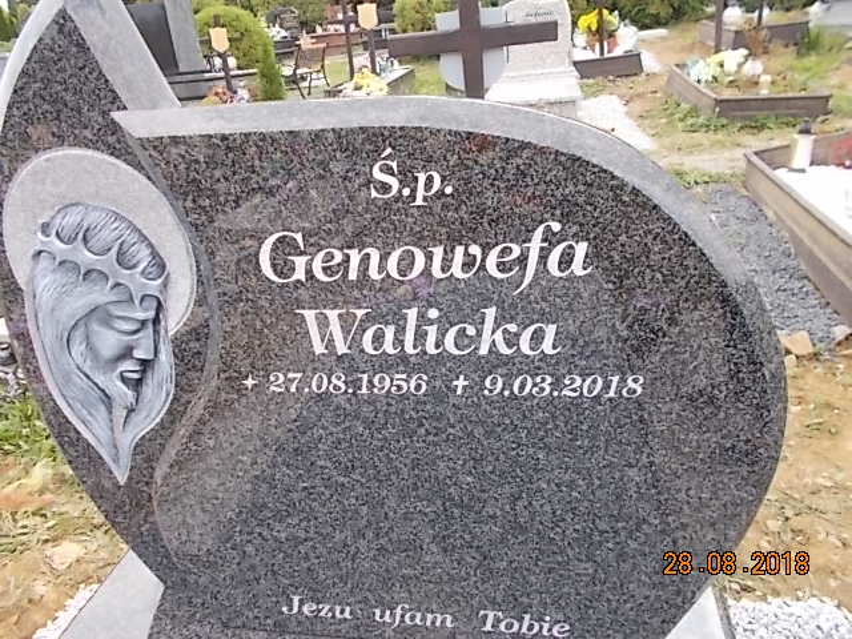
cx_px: 426
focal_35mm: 26
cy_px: 320
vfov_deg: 53.1
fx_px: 640
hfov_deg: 67.3
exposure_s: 1/160
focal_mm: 4.6
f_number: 3.2
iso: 80
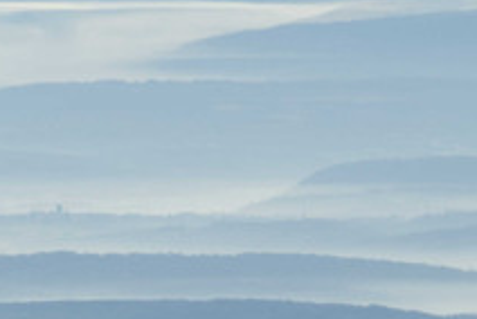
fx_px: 13481
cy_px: 326
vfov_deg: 1.4
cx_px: 511
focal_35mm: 1016
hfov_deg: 2.0
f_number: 5.6
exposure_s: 1/1000
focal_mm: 120
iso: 200
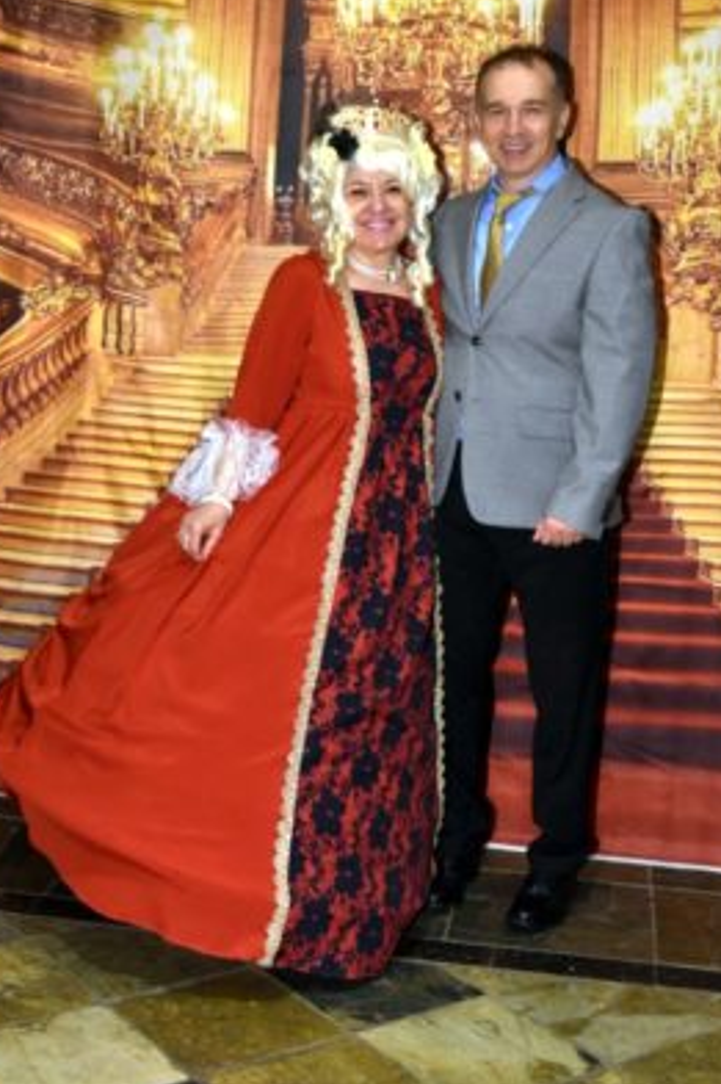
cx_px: 312
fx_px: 1473
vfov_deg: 40.4
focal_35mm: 49
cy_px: 531
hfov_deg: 27.5
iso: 1600
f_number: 6.3
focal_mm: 40
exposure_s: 1/60
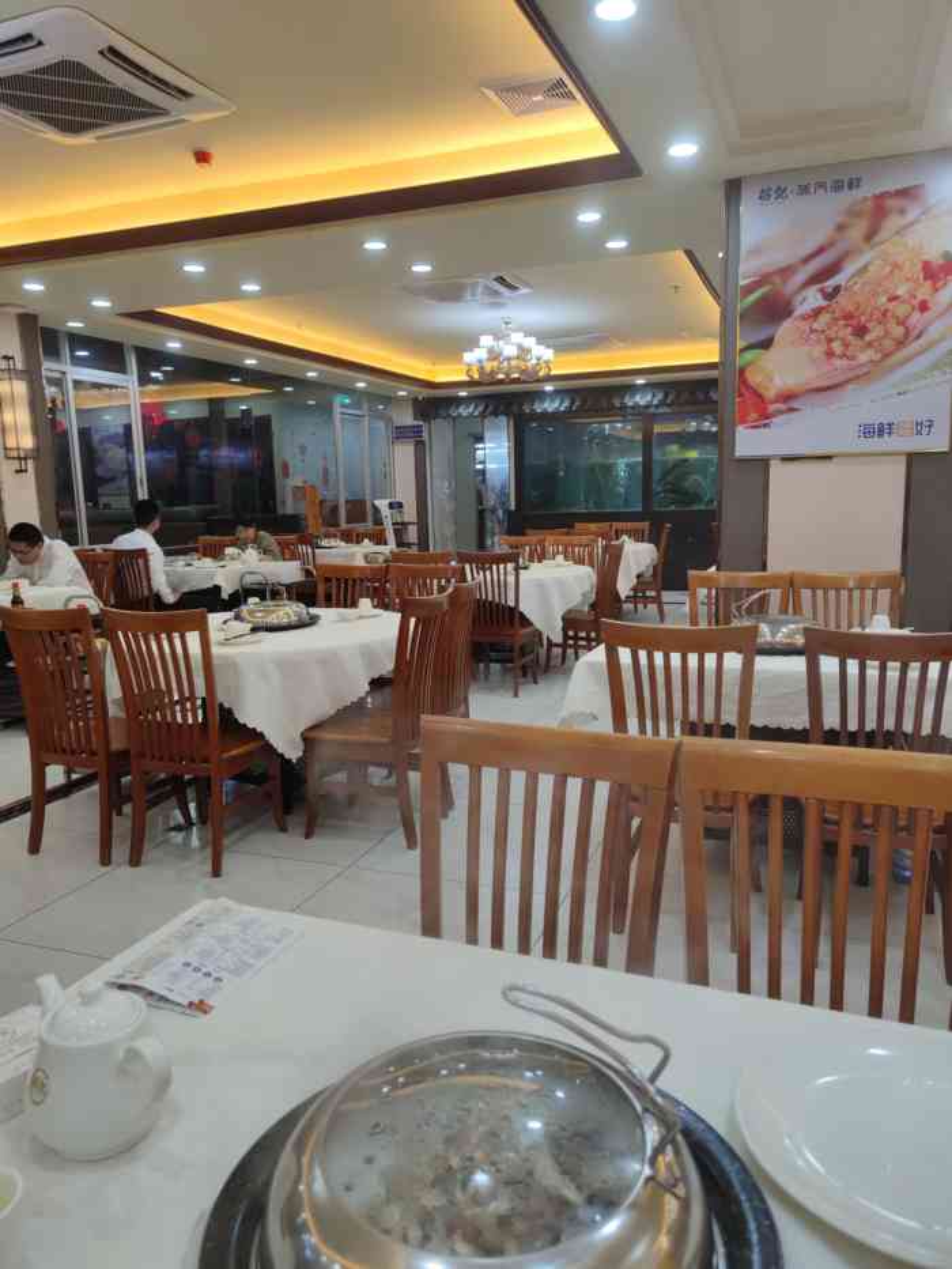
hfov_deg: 56.8
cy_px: 634
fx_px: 880
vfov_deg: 71.6
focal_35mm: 24
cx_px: 476
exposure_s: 1/100
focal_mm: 6.72
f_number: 1.69
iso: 51
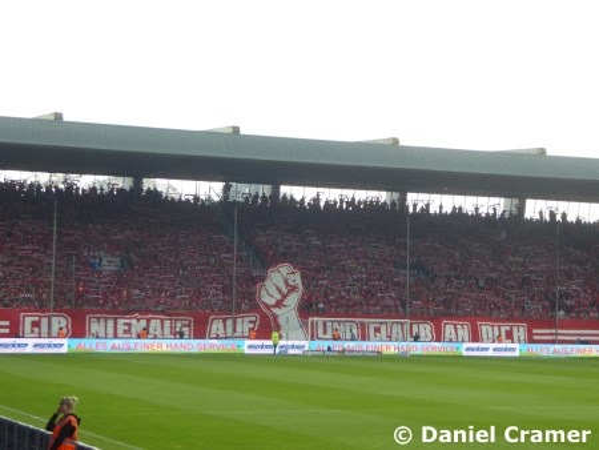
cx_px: 300
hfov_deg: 23.3
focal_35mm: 84
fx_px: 1454
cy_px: 225
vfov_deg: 17.6
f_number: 4.8
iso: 125
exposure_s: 1/60
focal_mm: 15
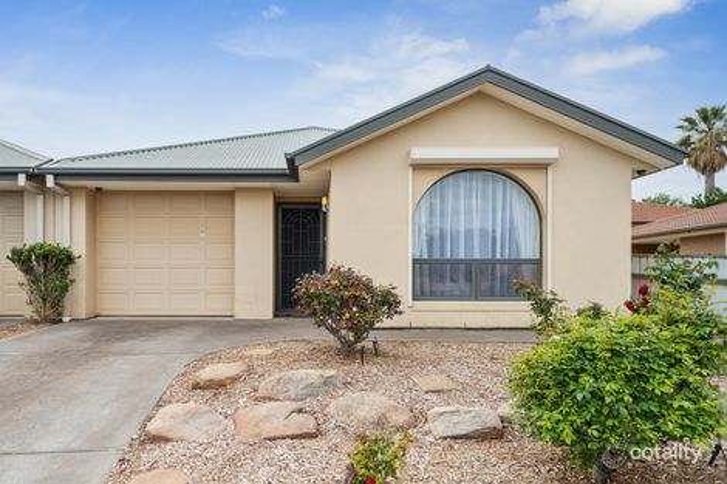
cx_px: 364
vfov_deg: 61.9
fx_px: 404
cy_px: 242
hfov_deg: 84.0
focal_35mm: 20
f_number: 11
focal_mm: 20
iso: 400
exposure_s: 1/1000
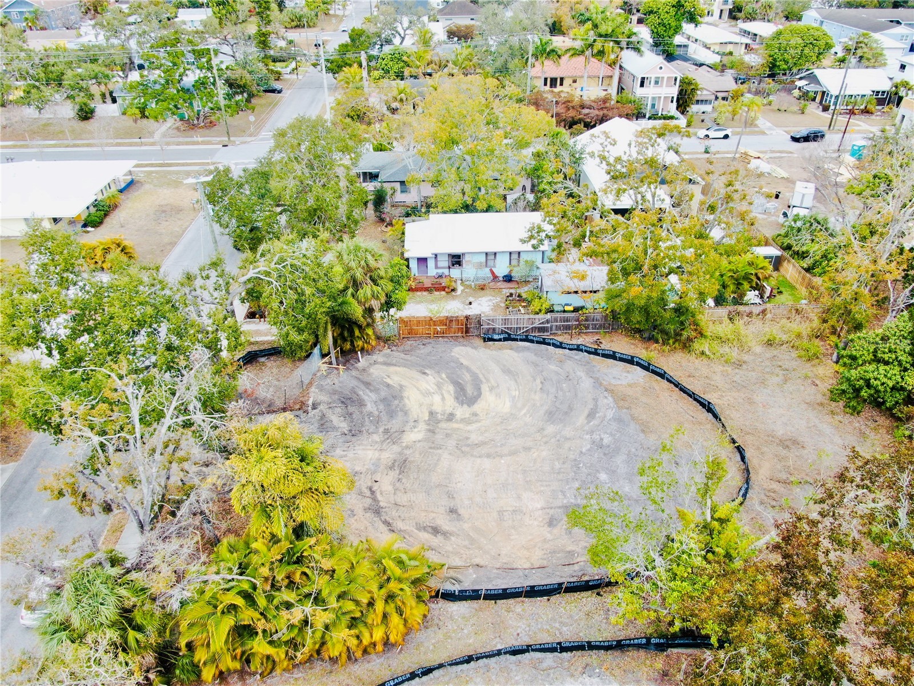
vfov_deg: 56.8
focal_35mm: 24
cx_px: 457
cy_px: 343
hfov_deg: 71.6
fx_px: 634
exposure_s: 1/240
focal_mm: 4.39
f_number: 2.8
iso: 100
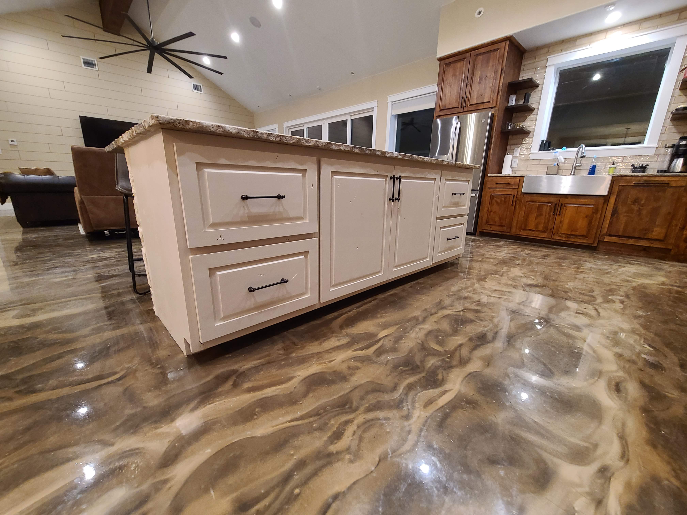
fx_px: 258
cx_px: 344
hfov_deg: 106.2
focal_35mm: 13
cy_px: 258
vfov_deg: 89.9
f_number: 2.2
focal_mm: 2.2
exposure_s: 1/30
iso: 500
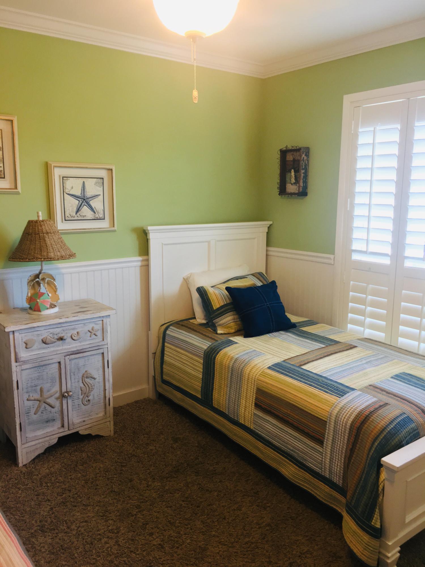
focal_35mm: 29
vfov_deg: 61.7
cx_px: 212
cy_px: 284
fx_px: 475
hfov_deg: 48.2
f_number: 2.2
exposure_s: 1/30
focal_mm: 4.15
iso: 64
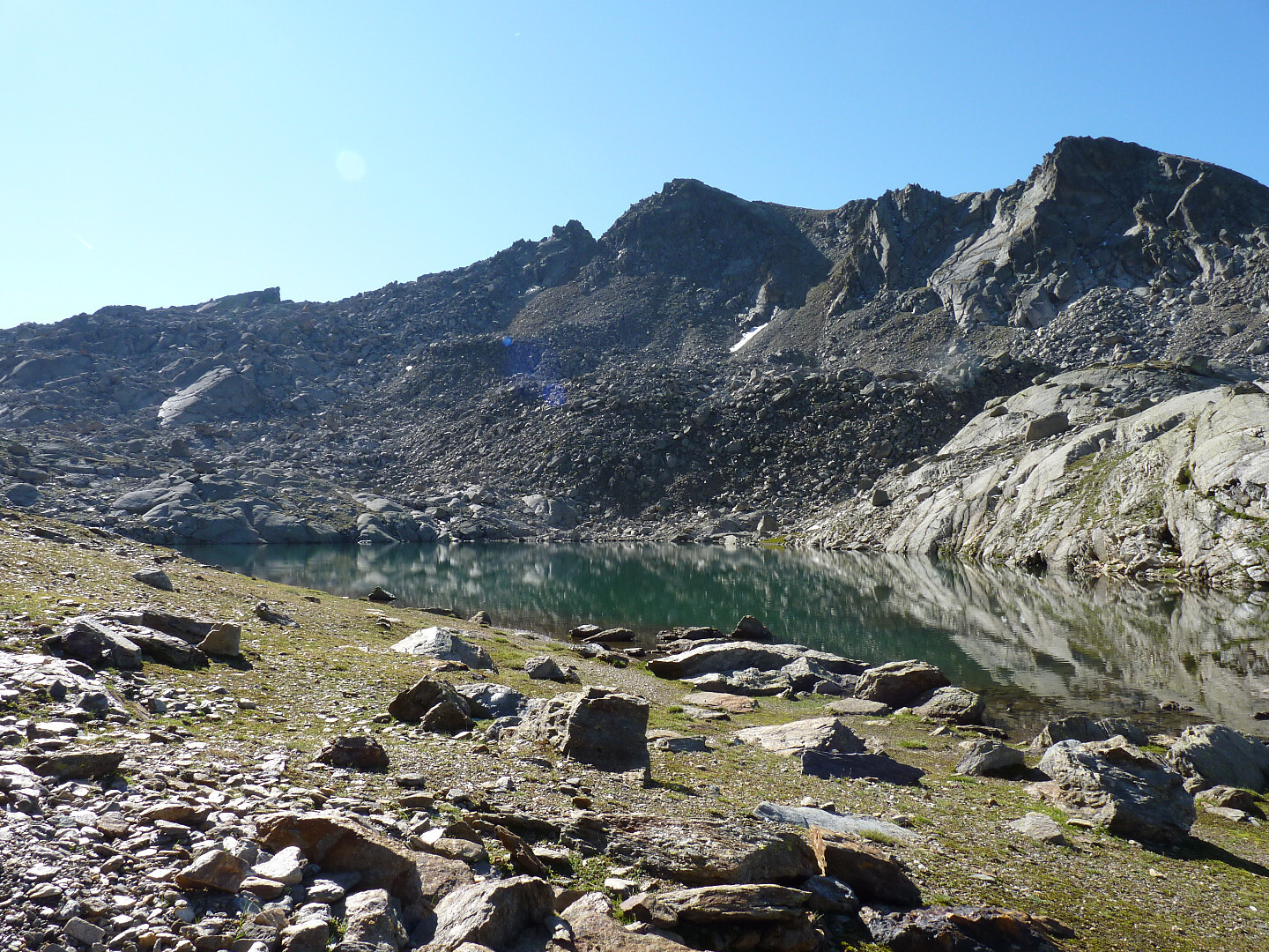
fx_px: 990
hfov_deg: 65.3
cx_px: 634
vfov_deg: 51.4
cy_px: 476
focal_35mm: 27
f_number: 5
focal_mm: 4.8
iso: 80
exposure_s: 1/200
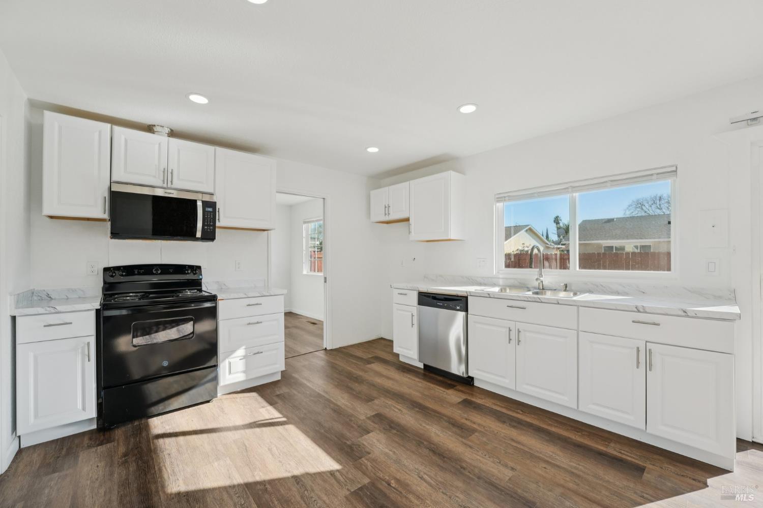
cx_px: 382
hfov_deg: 104.3
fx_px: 297
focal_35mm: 14
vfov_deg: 81.2
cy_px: 254
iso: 800
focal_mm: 14
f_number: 8
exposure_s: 1/160
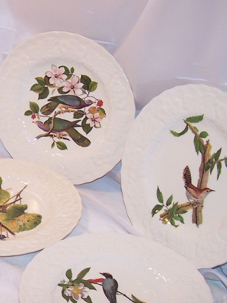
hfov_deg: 19.9
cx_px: 4
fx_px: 630
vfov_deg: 26.9
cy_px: 196
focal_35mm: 72
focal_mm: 6.3
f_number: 2.8
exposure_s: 1/60
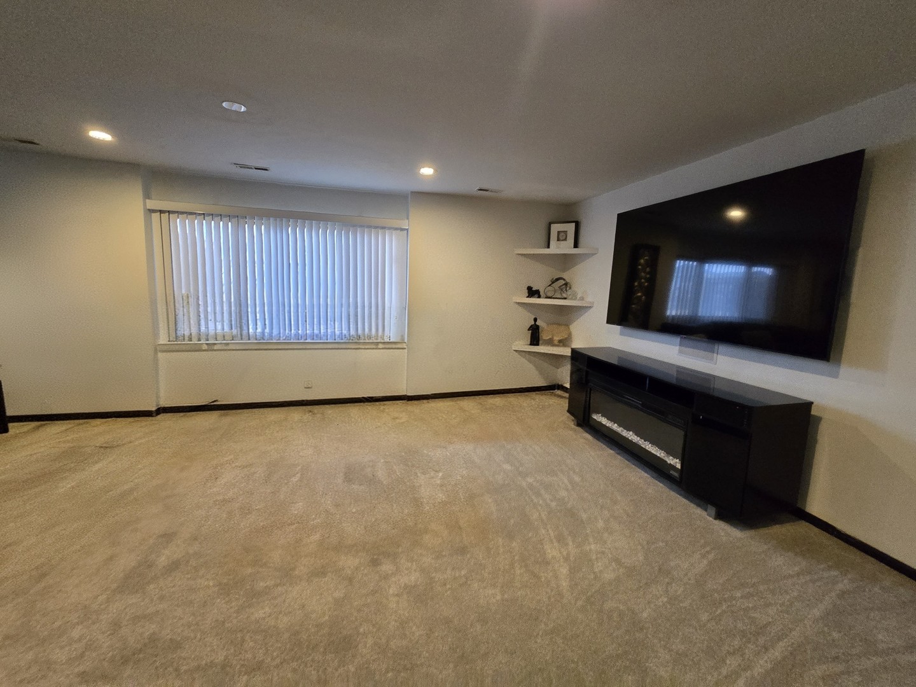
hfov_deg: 106.2
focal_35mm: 13
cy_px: 344
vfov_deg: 89.9
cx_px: 458
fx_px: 344
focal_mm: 2.2
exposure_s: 1/60
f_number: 2.2
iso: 800
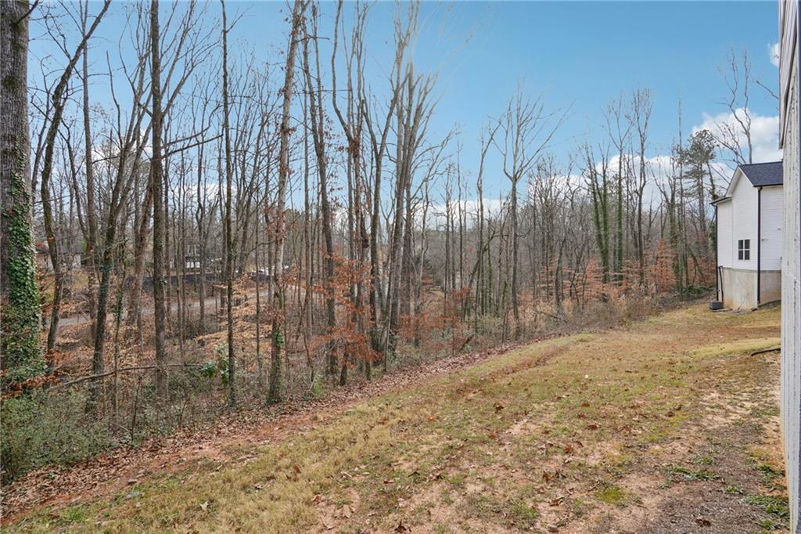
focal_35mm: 16
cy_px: 267
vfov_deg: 73.7
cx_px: 400
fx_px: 356
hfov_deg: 96.8
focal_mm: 16
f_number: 8
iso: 100
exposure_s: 1/30
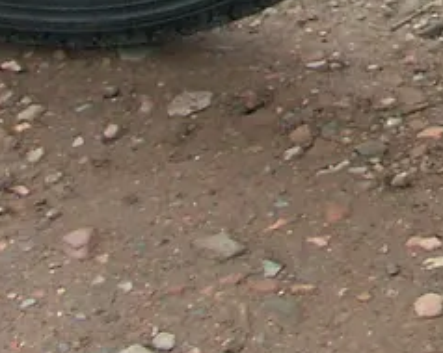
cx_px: 1068
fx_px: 2410
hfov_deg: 9.4
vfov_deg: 7.5
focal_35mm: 184
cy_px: -663
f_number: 2.8
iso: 100
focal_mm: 7.2
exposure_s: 1/20
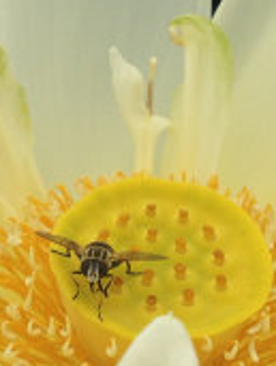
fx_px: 1324
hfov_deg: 11.8
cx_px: 6
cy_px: 215
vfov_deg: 15.7
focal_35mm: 125
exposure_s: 1/1623
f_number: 2.4
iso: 50
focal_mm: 4.28
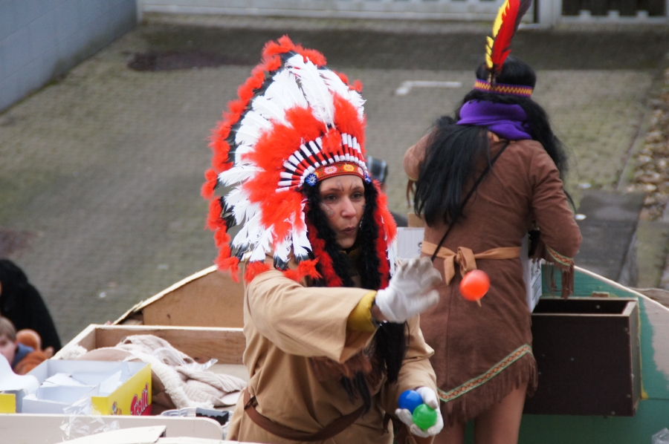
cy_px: 222
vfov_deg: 6.8
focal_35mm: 202
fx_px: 3759
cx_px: 334
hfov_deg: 10.2
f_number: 6.3
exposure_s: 1/125
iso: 1600
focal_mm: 135
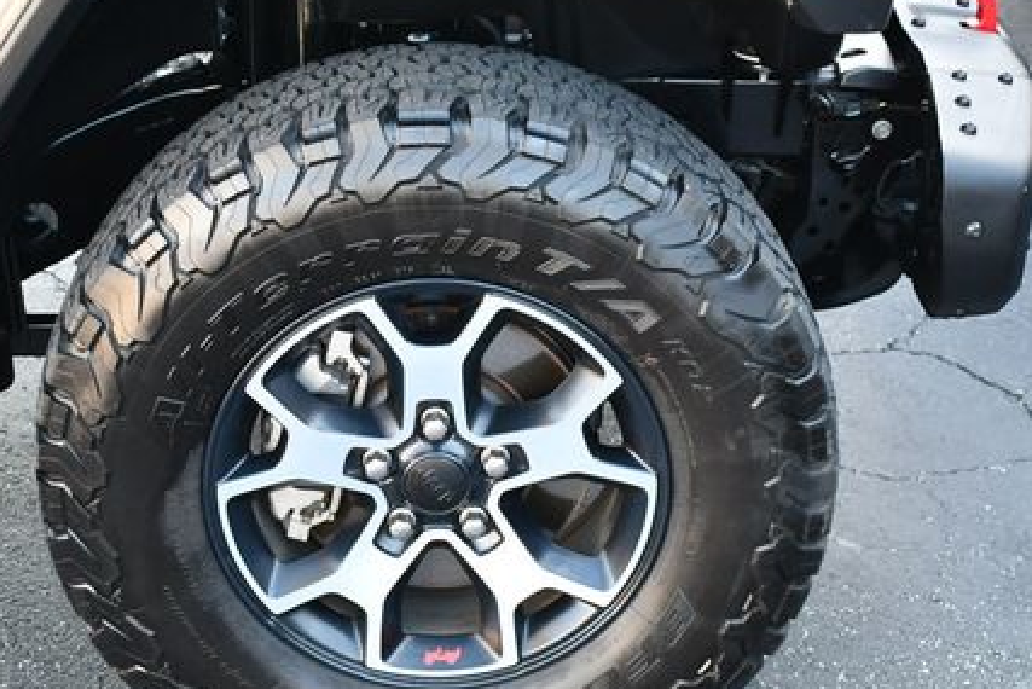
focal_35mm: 72
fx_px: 2065
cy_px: 406
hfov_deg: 28.0
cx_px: 435
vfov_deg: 18.9
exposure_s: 1/200
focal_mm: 24
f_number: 3.8
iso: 800
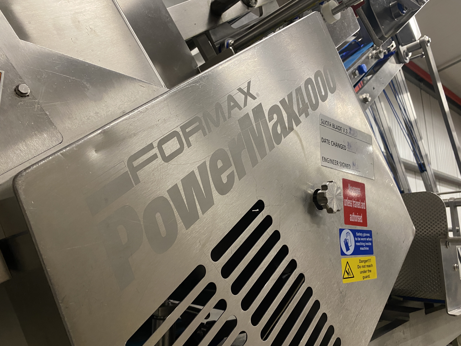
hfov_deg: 67.3
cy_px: 173
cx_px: 230
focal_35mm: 26
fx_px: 346
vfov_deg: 53.1
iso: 250
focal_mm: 4.25
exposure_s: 1/50
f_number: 1.8
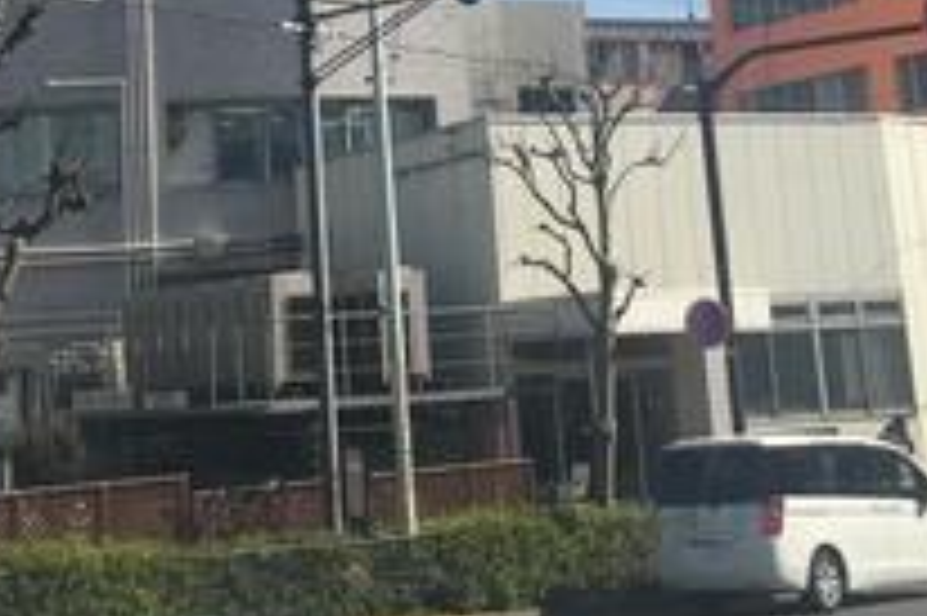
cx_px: 356
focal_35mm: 88
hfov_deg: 23.1
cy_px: -342
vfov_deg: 14.4
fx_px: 2264
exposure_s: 1/1980
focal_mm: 4.15
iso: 32
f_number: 2.2
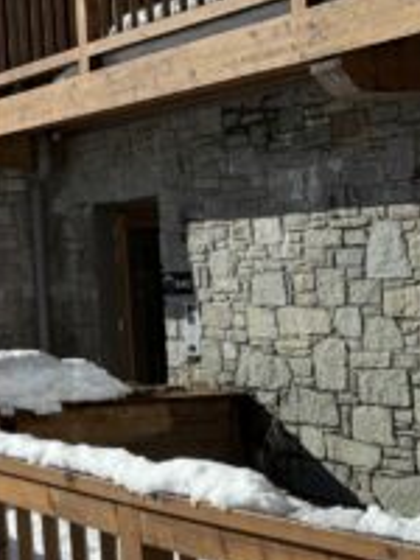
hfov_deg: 16.3
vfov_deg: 24.4
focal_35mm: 80
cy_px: 211
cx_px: -269
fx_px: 1294
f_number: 1.78
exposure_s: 1/6711
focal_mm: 6.76
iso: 80
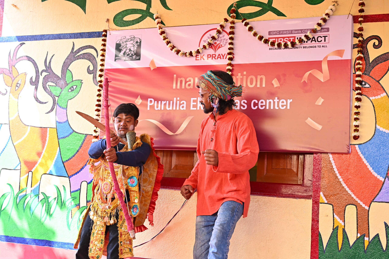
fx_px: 540
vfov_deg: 27.0
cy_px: 130
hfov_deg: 39.6
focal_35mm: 50
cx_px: 194
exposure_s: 1/800
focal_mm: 50
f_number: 2.8
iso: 800
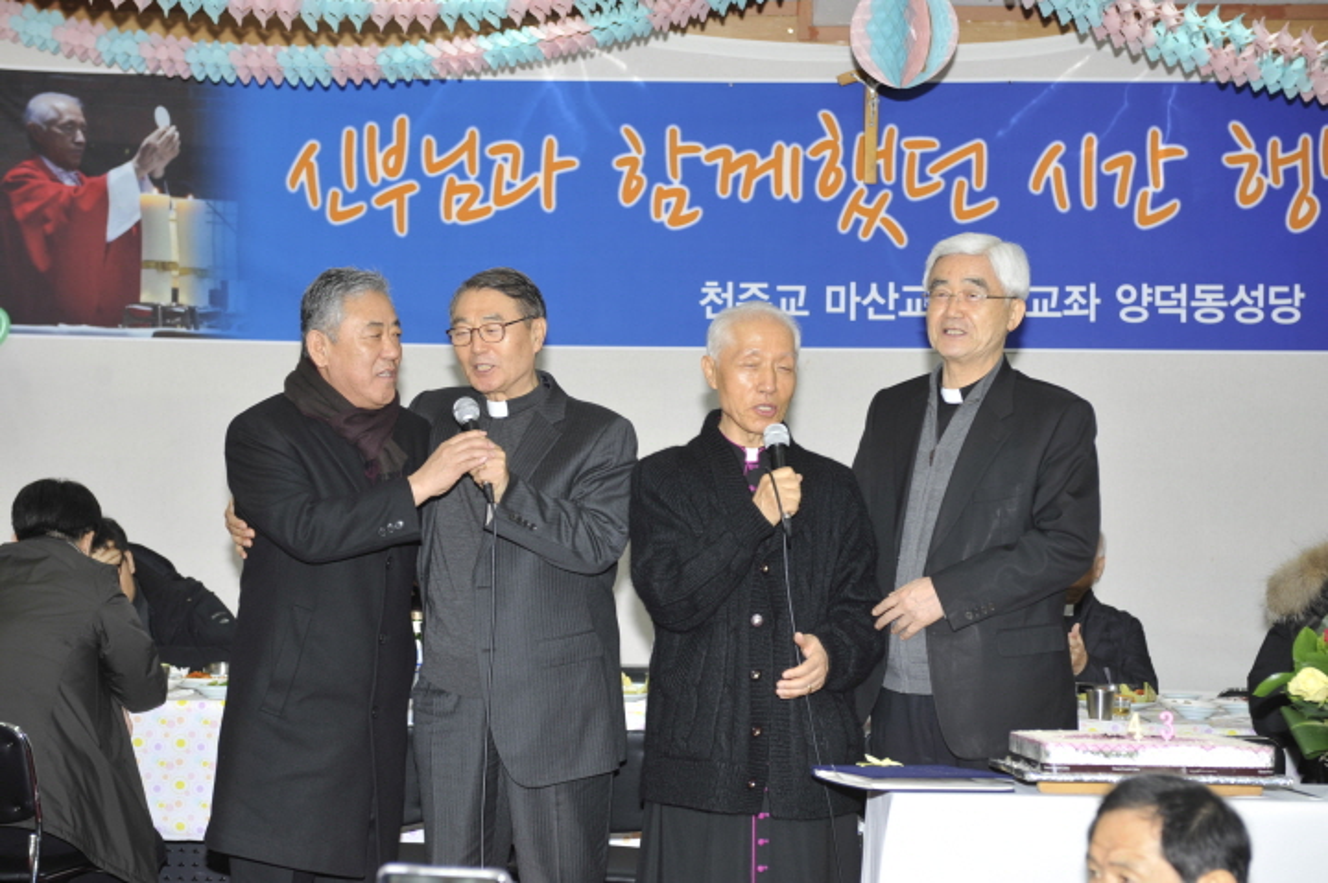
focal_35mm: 70
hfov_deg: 28.9
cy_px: 442
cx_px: 664
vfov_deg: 19.4
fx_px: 2580
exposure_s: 1/60
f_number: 5.6
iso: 200
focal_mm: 70
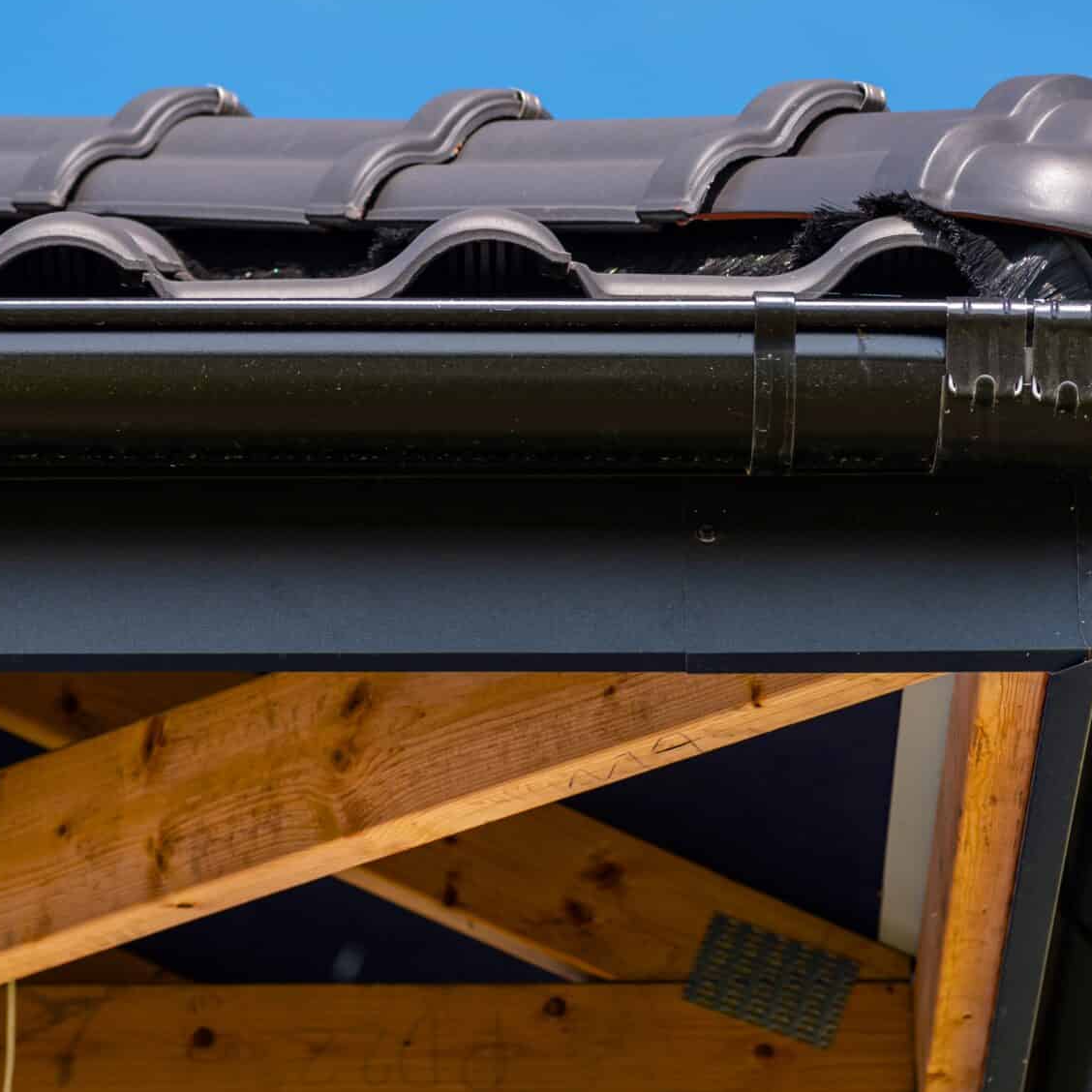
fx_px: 6888
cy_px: 273
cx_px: 379
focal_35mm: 193
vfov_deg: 9.1
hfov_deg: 9.1
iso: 200
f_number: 5.6
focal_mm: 100
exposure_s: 1/80
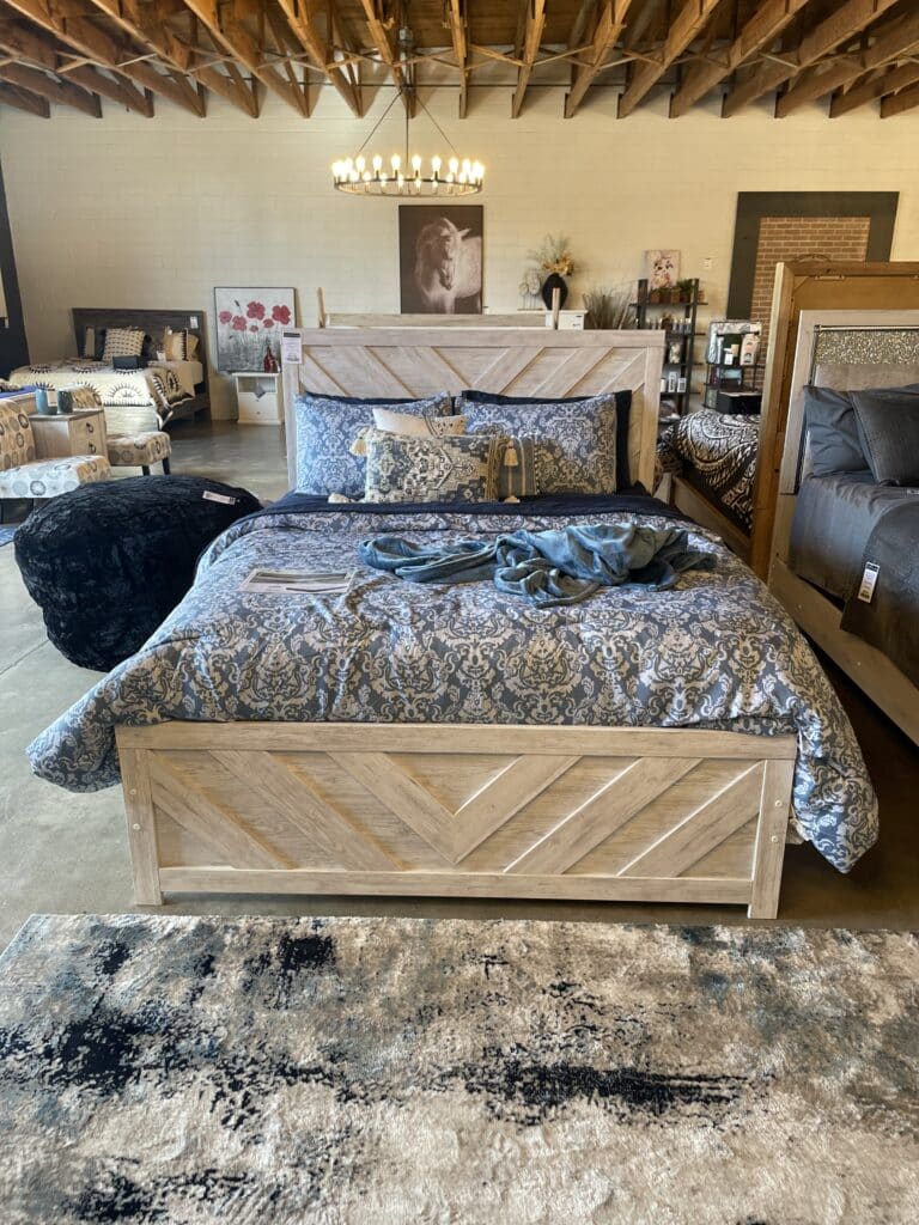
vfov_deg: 67.3
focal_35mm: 26
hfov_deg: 53.1
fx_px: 920
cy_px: 612
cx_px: 460
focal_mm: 4.2
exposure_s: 1/120
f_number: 1.6
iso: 125
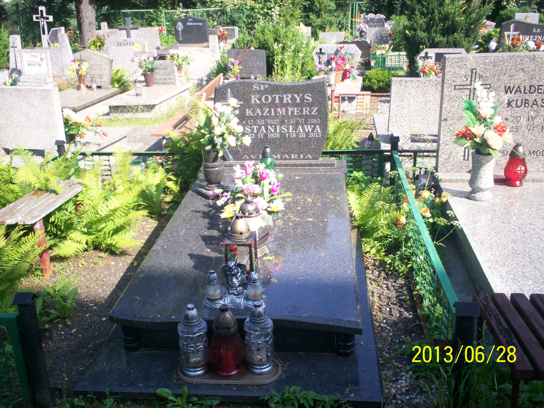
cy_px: 204
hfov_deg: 51.4
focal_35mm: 36
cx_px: 272
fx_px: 566
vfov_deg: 39.7
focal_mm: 6
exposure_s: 1/174
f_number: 4.5
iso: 100
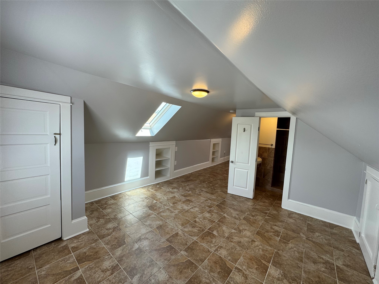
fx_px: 153
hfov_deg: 102.1
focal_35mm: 14
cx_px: 190
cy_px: 142
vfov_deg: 85.7
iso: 50
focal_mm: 2.22
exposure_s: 1/99
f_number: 2.2
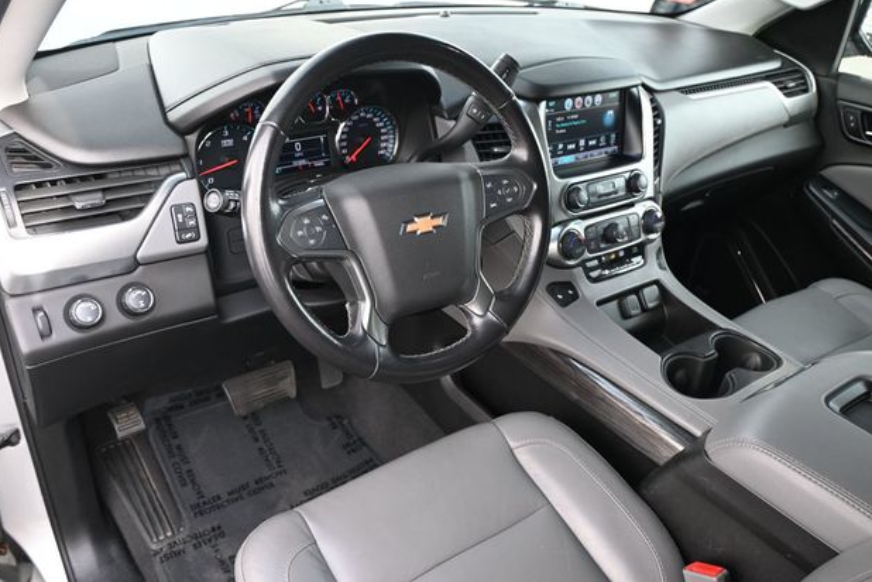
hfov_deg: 61.5
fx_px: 733
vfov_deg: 43.3
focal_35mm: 30
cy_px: 295
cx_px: 422
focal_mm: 19.5
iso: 450
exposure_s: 1/125
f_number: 3.8
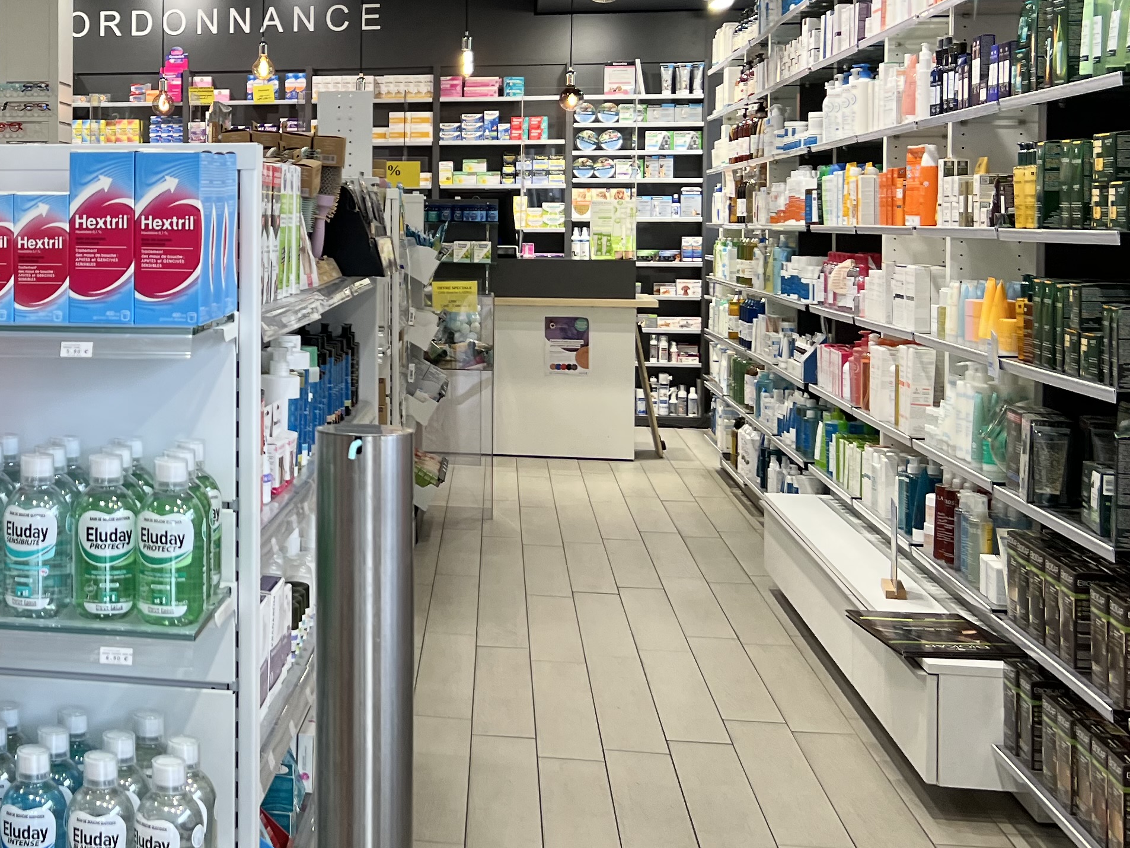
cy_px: 231
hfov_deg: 32.9
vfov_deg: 26.3
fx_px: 1796
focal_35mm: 55
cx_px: 90
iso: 50
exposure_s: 1/100
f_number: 1.5
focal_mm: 5.7
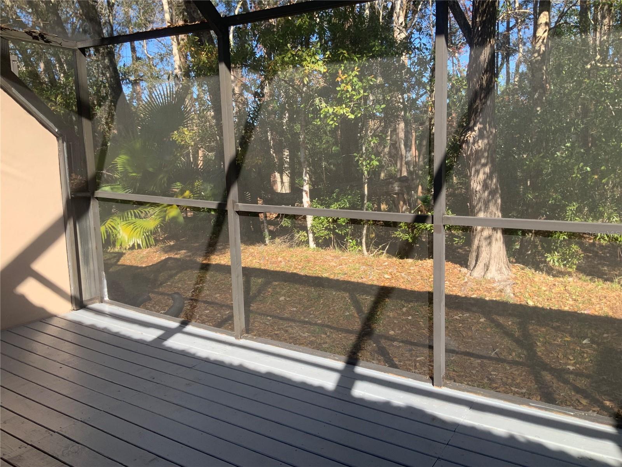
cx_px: 311
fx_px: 521
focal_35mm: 29
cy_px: 234
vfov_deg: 48.2
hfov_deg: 61.7
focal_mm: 3
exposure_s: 1/333
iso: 16
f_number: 1.8
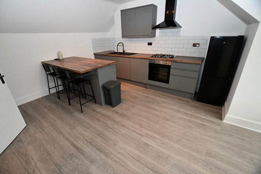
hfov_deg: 100.4
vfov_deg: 77.4
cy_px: 87
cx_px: 130
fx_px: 109
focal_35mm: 15
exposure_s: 1/60
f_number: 4
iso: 360
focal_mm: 10
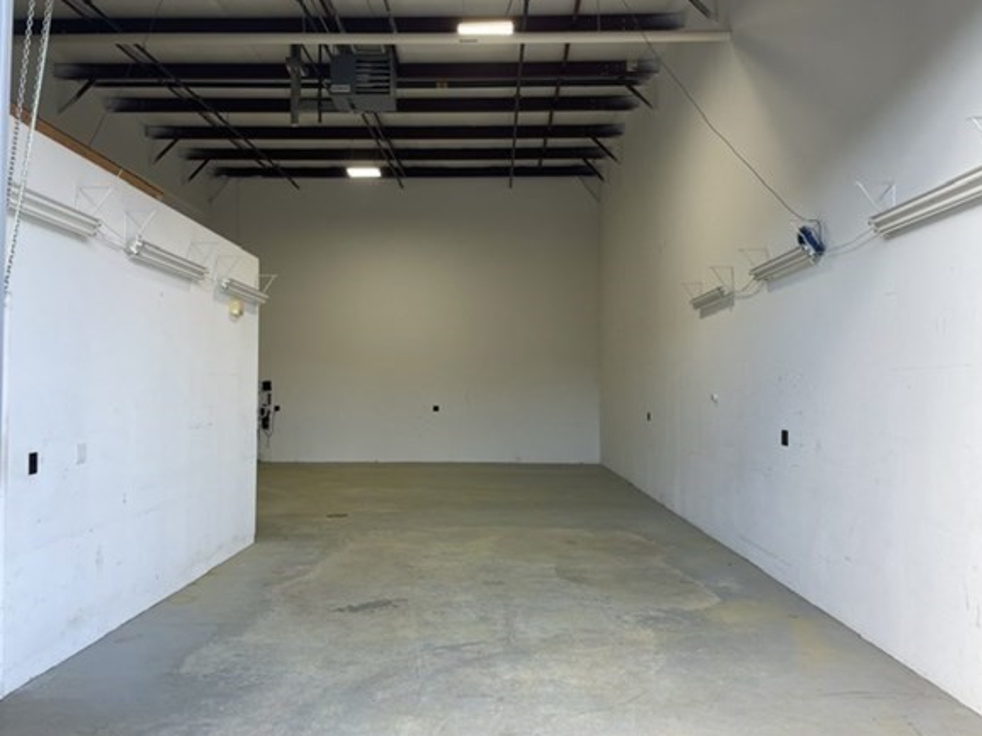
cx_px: 483
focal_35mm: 27
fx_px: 766
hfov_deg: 65.3
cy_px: 377
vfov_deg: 51.3
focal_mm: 4.2
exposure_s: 1/128
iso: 32
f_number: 1.6
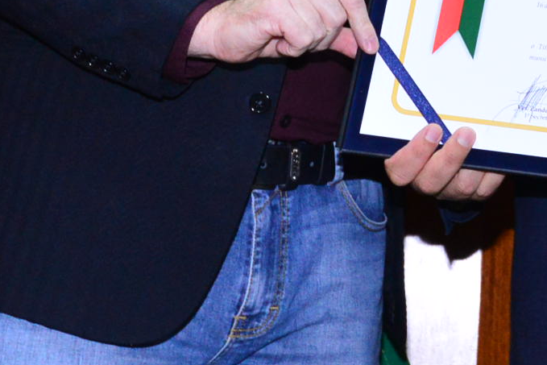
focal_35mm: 155
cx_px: 807
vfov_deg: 8.7
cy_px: -84
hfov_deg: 12.6
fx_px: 2355
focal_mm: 35
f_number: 6.3
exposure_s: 1/125
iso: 3200
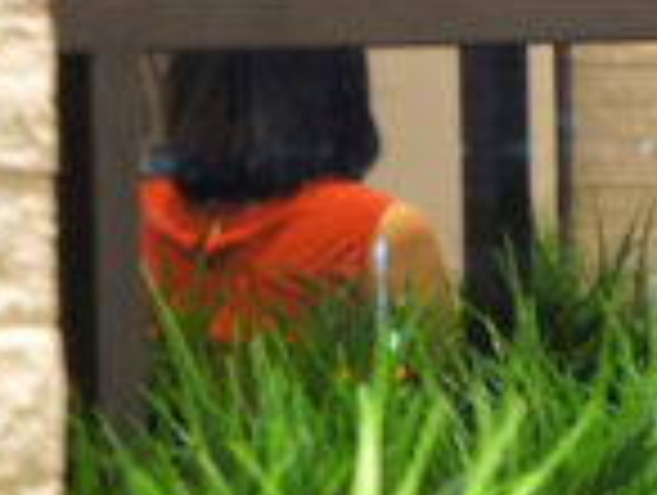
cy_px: 488
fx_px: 6694
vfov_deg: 4.2
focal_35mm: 352
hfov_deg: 5.5
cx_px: 1256
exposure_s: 1/10
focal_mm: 55
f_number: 5.6
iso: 1600
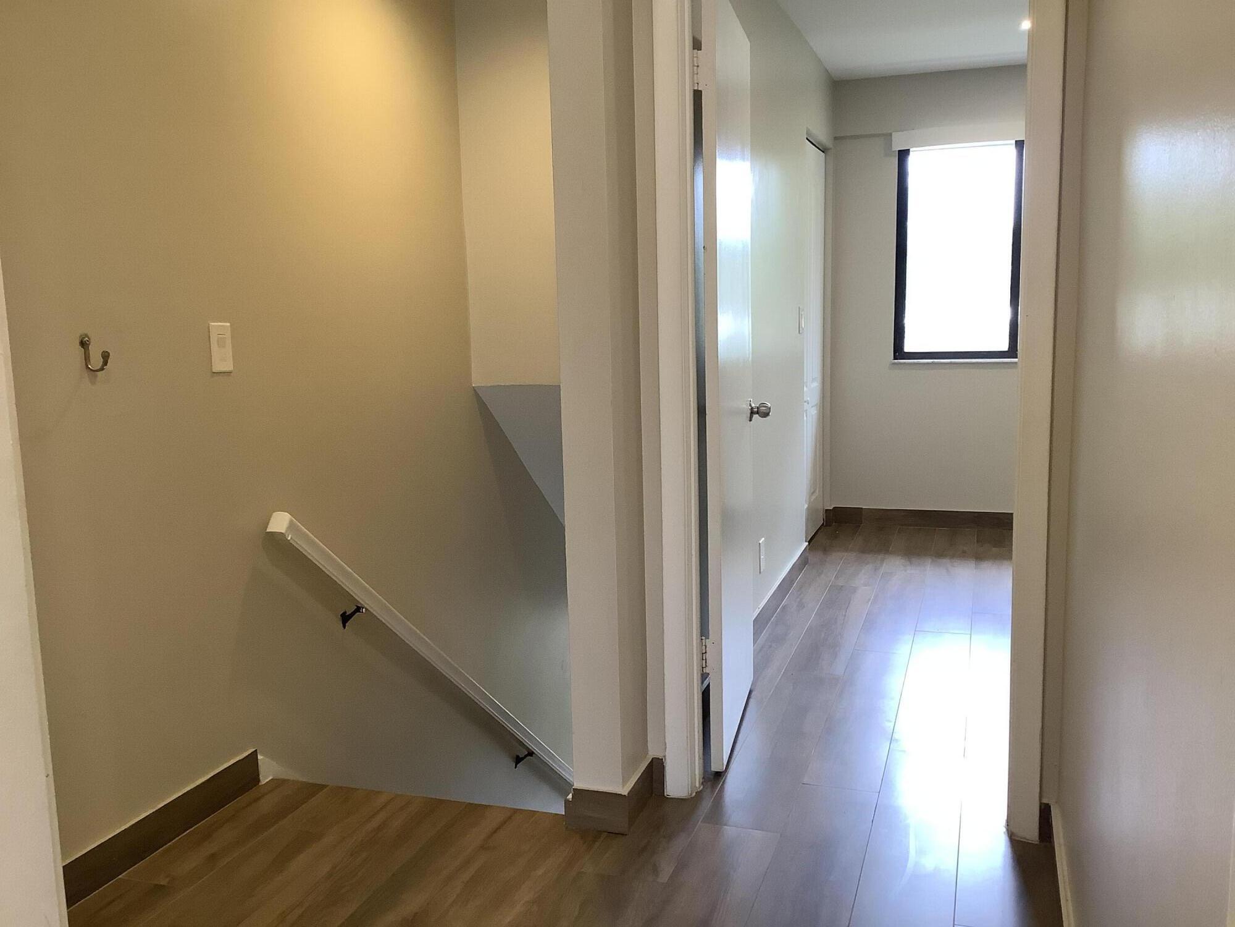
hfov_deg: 58.4
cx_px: 618
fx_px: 1106
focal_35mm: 31
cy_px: 464
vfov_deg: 45.4
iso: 125
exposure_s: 1/60
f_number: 2.4
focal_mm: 3.3
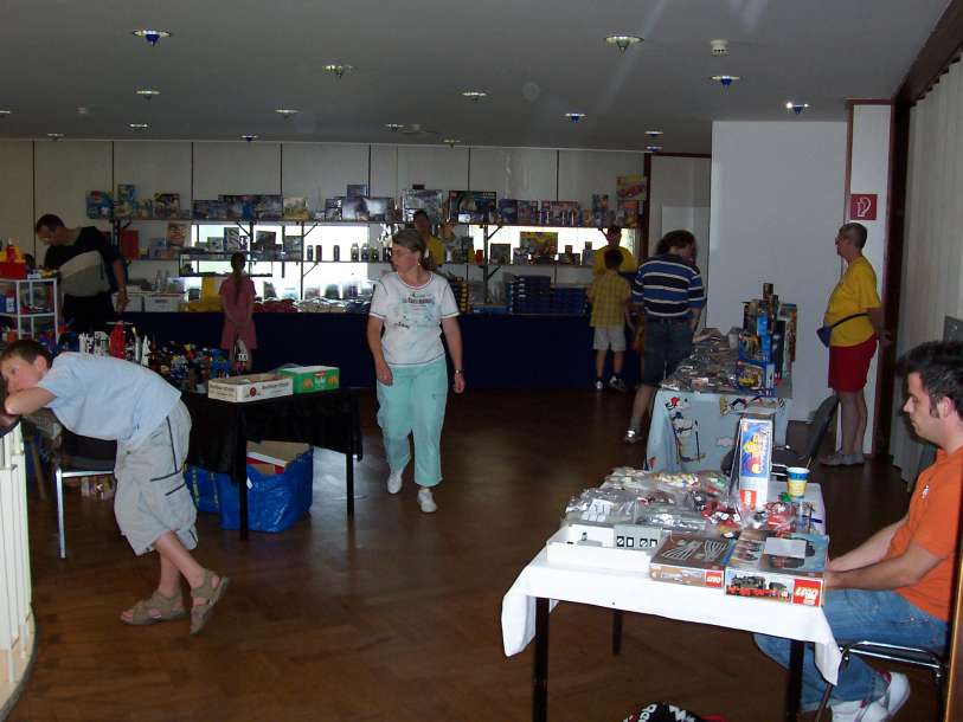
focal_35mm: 37
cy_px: 361
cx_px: 482
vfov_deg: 38.7
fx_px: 1029
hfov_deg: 50.1
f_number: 2.8
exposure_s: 1/60
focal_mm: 5.6
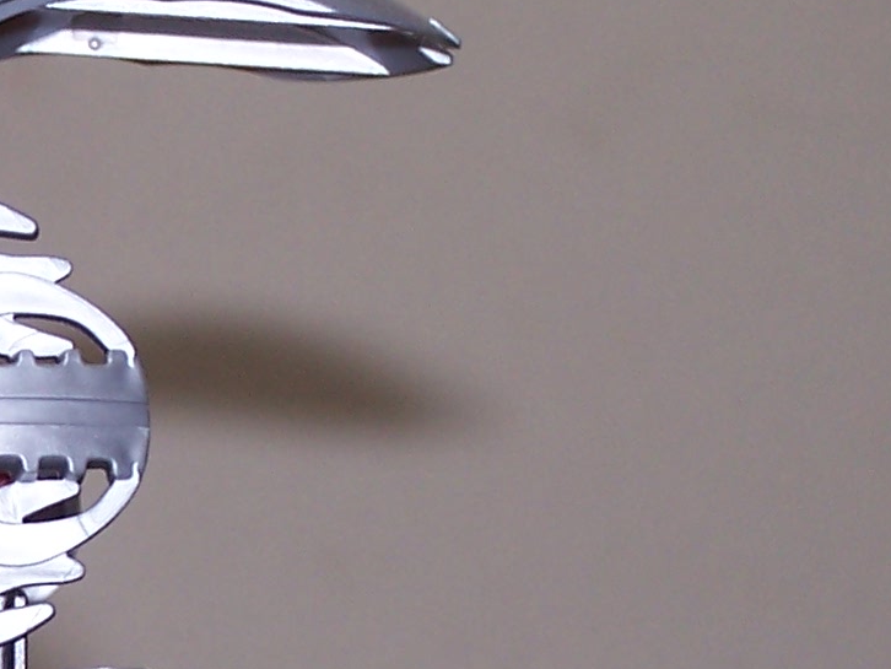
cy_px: 831
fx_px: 8574
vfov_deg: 4.5
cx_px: -322
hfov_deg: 5.9
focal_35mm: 333
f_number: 3.2
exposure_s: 1/90
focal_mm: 17.5
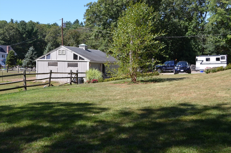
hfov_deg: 46.5
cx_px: 116
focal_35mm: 42
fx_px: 269
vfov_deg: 31.7
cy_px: 76
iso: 180
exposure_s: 1/250
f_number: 8
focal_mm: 28
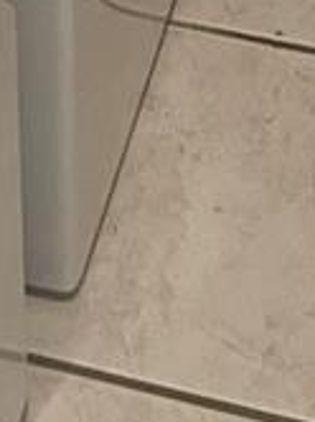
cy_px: -742
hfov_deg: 7.9
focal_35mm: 188
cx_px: 23
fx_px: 2287
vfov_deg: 9.0
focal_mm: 5.1
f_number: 1.6
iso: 125
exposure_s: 1/60
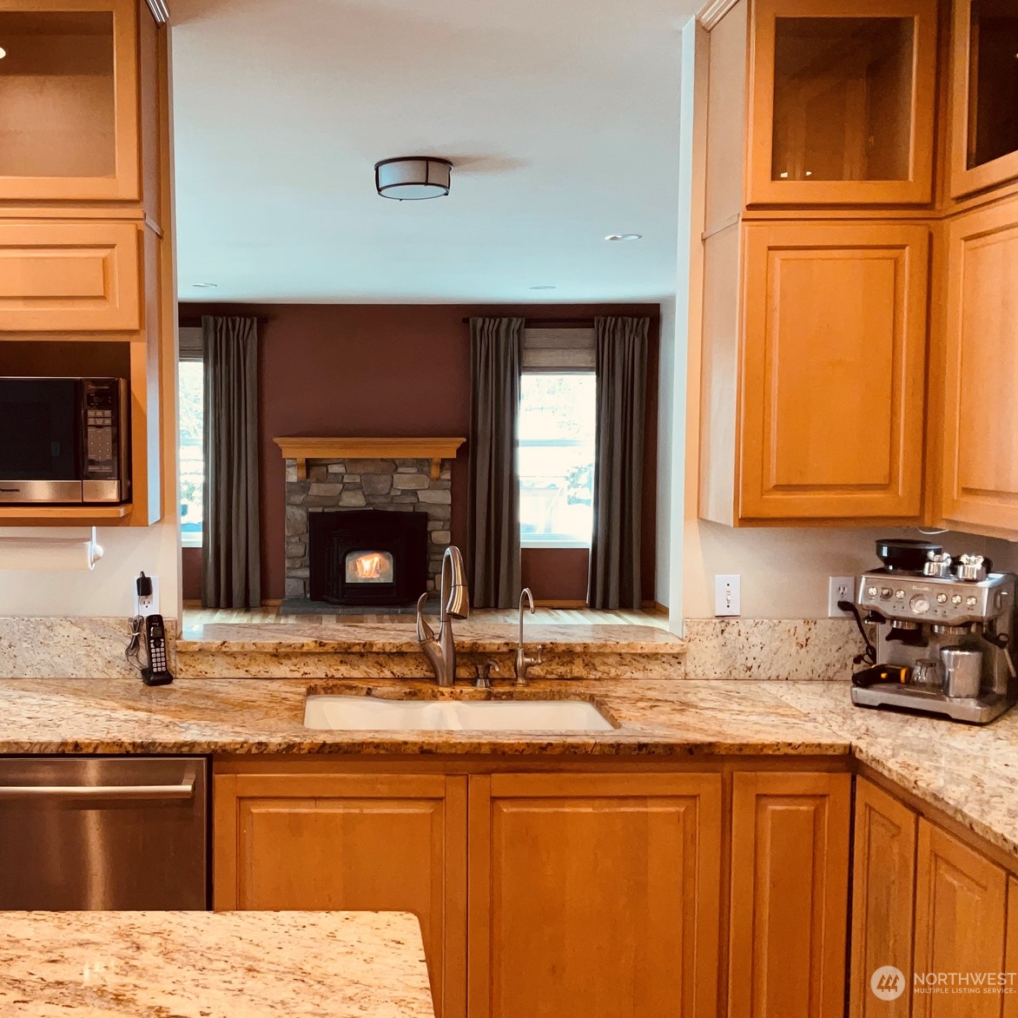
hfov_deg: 46.5
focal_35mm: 35
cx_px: 347
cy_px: 503
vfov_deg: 47.2
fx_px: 1165
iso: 40
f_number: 1.8
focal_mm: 3
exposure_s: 1/60
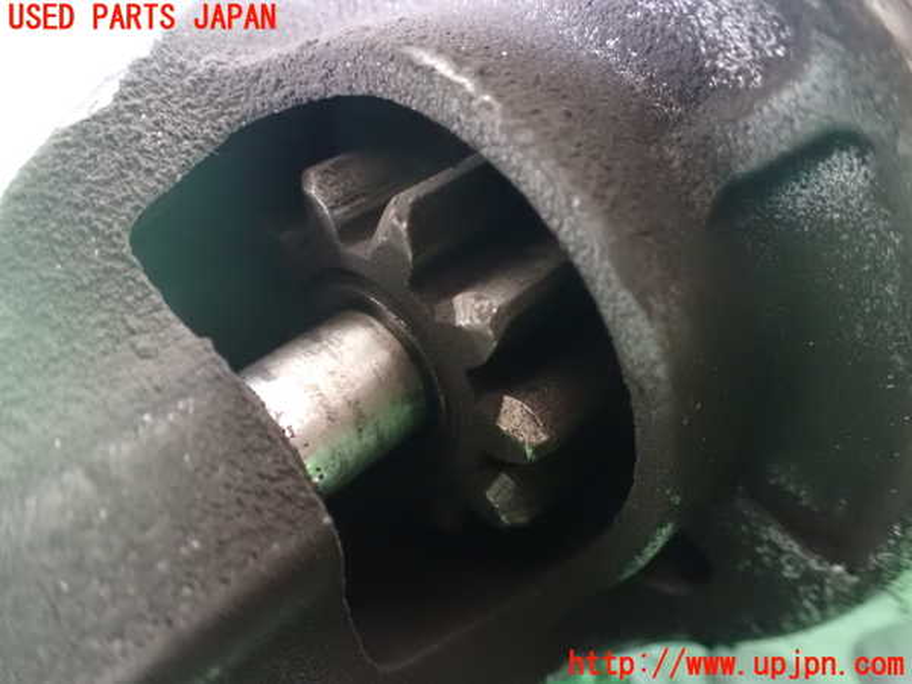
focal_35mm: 30
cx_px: 456
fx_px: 790
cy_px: 342
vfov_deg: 46.8
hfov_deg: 60.0
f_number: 2.3
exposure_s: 1/15
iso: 1600
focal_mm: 5.4
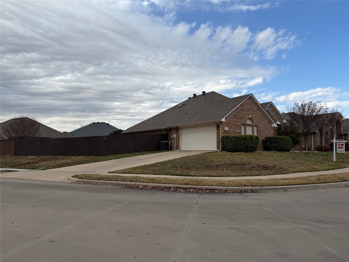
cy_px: 131
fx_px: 242
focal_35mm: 24
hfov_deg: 71.6
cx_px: 174
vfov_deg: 56.8
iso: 80
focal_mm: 6.76
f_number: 1.78
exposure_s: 1/3145
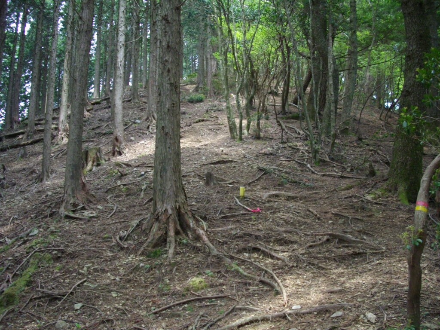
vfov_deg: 38.7
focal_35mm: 37
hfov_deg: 50.1
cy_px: 165
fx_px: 470
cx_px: 220
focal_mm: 6.2
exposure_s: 1/80
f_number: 2.8
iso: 200
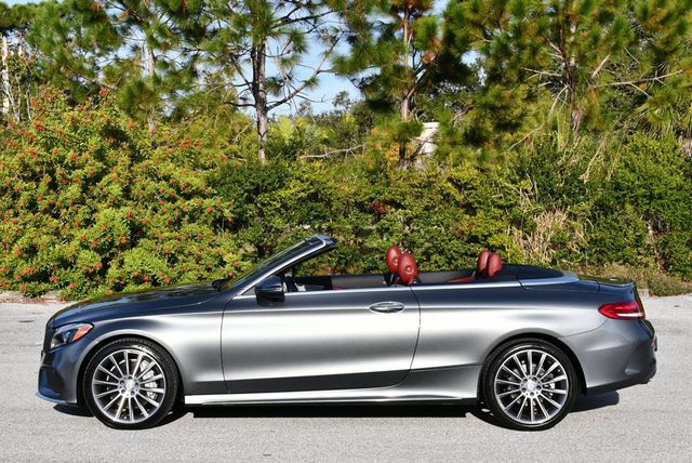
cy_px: 232
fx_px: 1231
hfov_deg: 31.4
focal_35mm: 64
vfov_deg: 21.3
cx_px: 346
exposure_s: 1/320
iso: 100
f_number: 9
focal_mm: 32
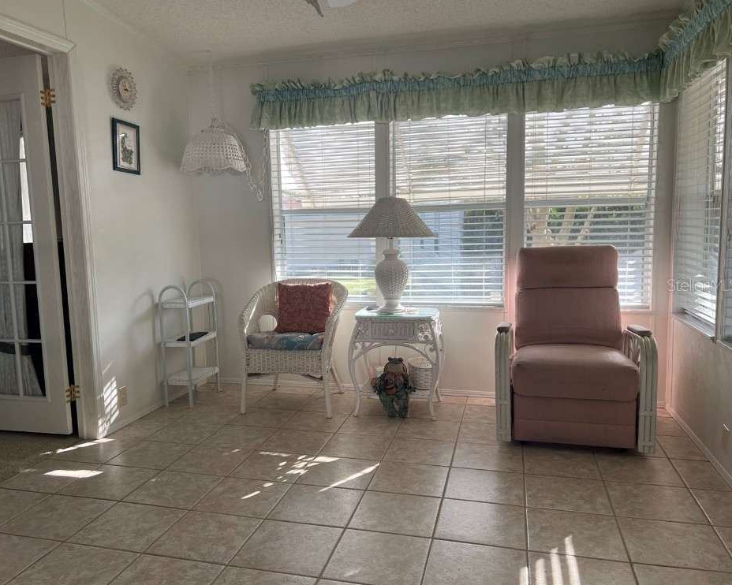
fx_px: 606
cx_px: 338
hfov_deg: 62.1
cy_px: 285
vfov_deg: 51.5
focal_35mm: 28
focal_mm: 5.7
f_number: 1.5
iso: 40
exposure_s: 1/289
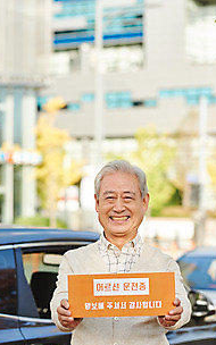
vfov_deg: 18.3
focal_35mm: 114
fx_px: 1074
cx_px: 101
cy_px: 199
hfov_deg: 11.5
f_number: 2.8
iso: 400
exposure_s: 1/2000
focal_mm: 85
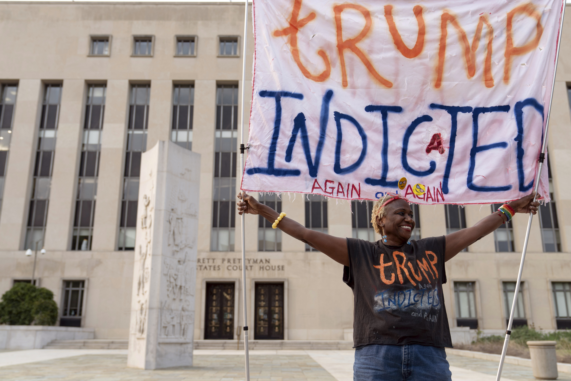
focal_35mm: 32
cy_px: 190
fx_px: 508
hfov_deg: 58.7
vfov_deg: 41.1
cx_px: 286
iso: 80
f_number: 3.5
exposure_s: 1/250
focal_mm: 32
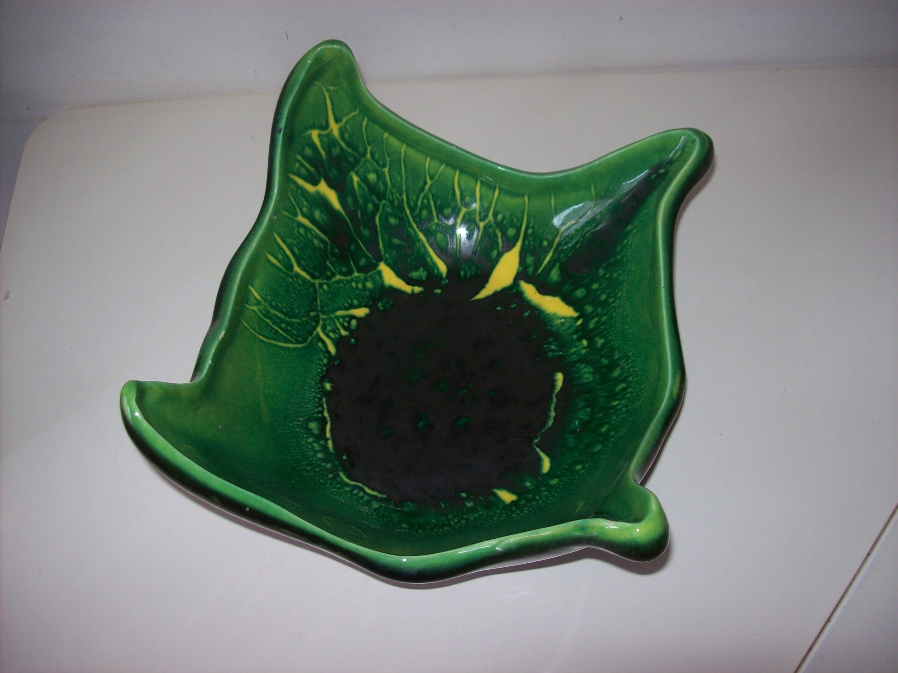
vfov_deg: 39.6
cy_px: 336
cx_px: 449
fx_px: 934
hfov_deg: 51.4
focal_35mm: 36
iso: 80
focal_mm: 6
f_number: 2.7
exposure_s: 1/64
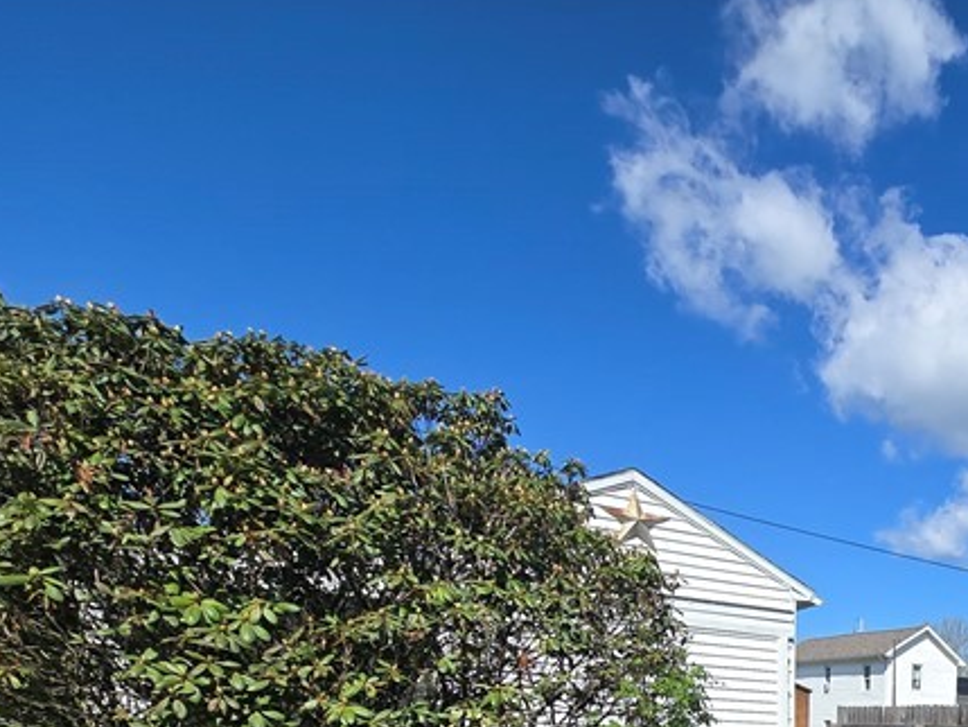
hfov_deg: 43.0
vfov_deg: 36.4
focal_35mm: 31
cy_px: 847
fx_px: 867
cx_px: 1103
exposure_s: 1/2321
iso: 50
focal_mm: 2.2
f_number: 2.2
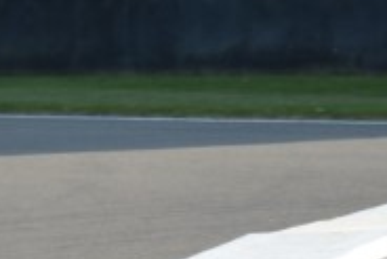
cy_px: 422
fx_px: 7133
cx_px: -324
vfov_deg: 2.1
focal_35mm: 663
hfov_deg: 3.1
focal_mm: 116
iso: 400
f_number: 9
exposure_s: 1/500
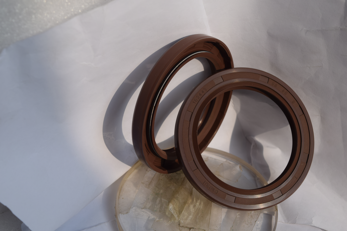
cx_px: 174
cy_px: 116
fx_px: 665
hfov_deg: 29.2
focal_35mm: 69
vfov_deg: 19.7
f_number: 8
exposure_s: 1/320
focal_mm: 46
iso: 200
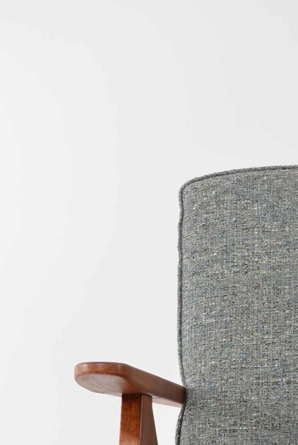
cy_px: 499
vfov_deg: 17.9
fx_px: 1362
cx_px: 389
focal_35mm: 110
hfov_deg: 12.1
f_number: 6.3
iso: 400
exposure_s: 1/60
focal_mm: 28
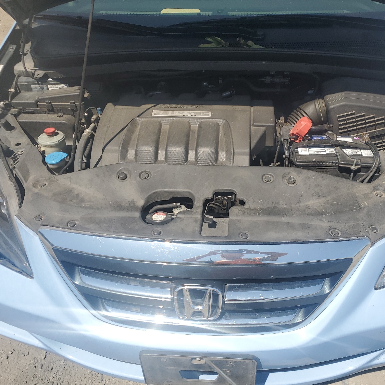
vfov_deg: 52.5
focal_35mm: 31
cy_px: 191
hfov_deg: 52.3
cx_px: 224
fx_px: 390
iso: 50
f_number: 1.5
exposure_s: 1/3333
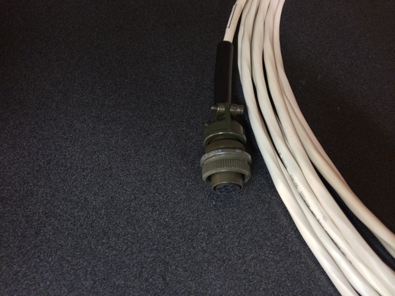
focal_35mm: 30
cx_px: 198
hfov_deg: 60.0
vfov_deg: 46.8
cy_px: 148
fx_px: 342
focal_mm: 4.12
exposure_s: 1/17
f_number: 2.2
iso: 320
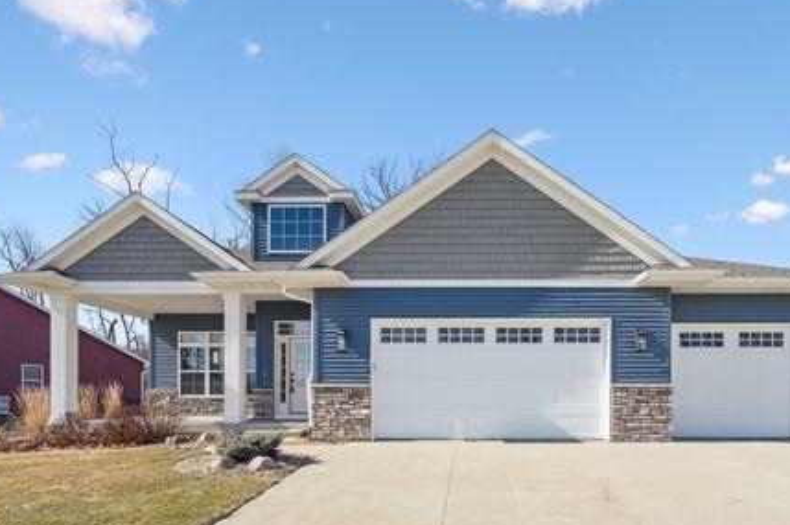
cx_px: 436
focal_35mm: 21
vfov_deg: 59.3
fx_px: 460
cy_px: 283
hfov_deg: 81.0
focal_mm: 18
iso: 400
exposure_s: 1/800
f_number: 9
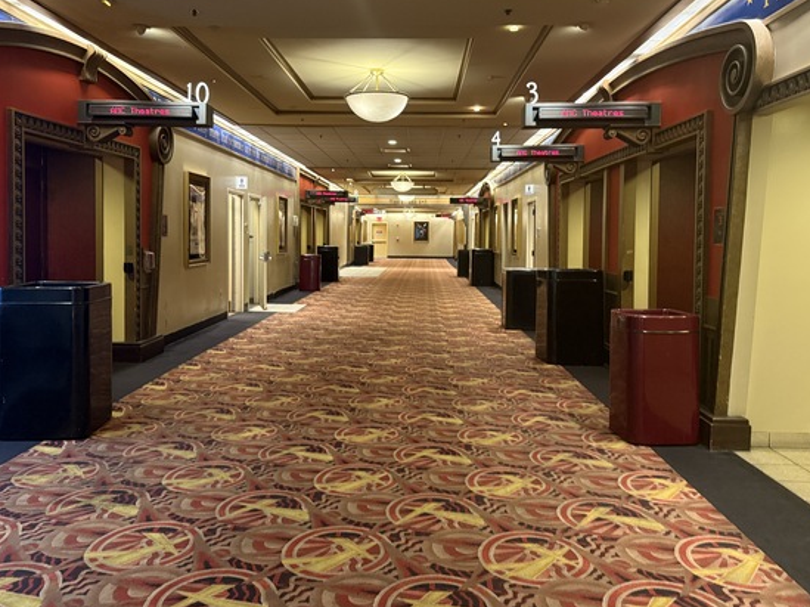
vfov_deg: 49.6
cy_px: 263
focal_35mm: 28
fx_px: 655
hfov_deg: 63.5
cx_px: 400
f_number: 1.78
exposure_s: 1/60
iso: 640
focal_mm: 6.76
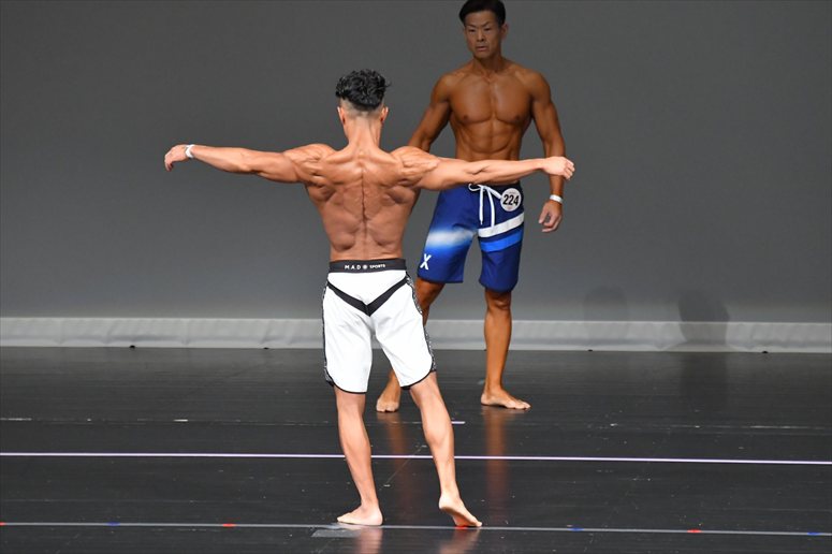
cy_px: 277
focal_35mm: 345
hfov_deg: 6.0
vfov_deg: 4.0
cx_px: 416
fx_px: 7970
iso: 5000
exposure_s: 1/400
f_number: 5.6
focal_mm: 230
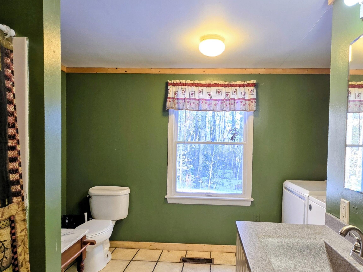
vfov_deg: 73.4
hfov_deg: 90.8
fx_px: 178
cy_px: 171
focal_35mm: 17
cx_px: 199
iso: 100
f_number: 2.2
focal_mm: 2.2
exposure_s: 1/60
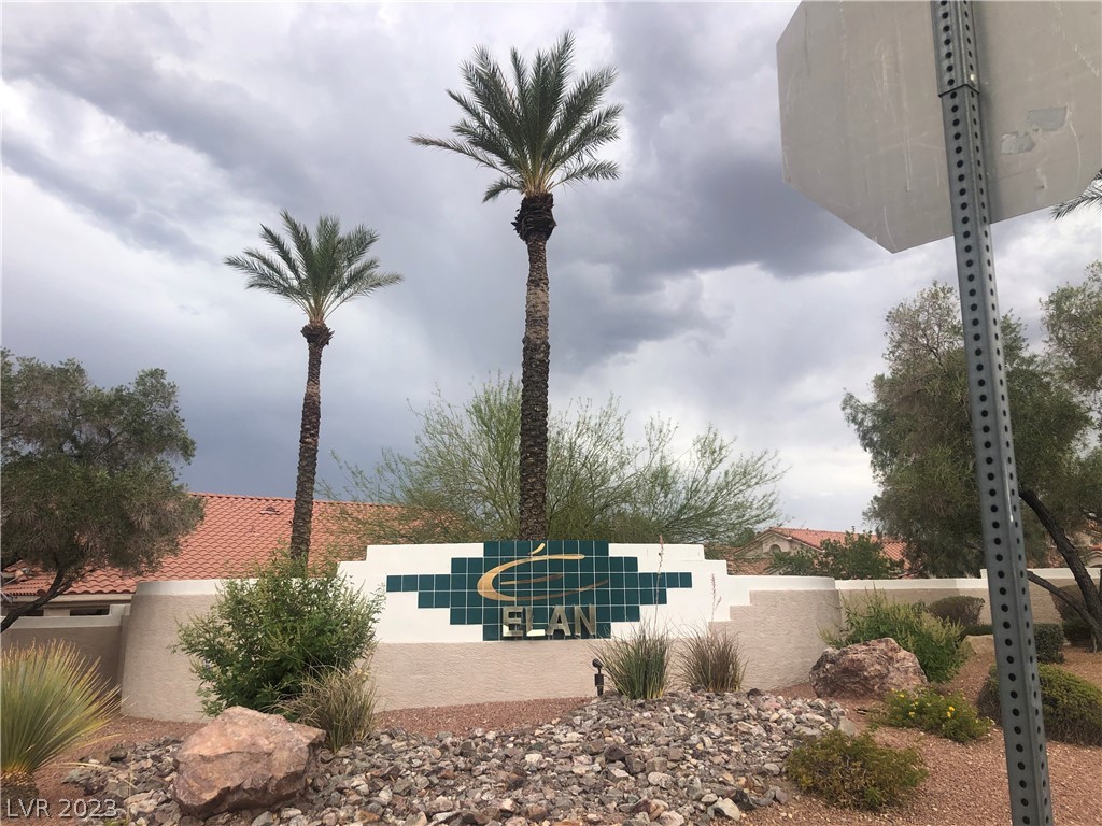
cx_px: 551
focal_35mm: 28
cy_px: 413
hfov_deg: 63.4
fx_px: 891
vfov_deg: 49.7
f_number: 1.8
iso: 20
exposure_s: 1/1185
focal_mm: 3.99
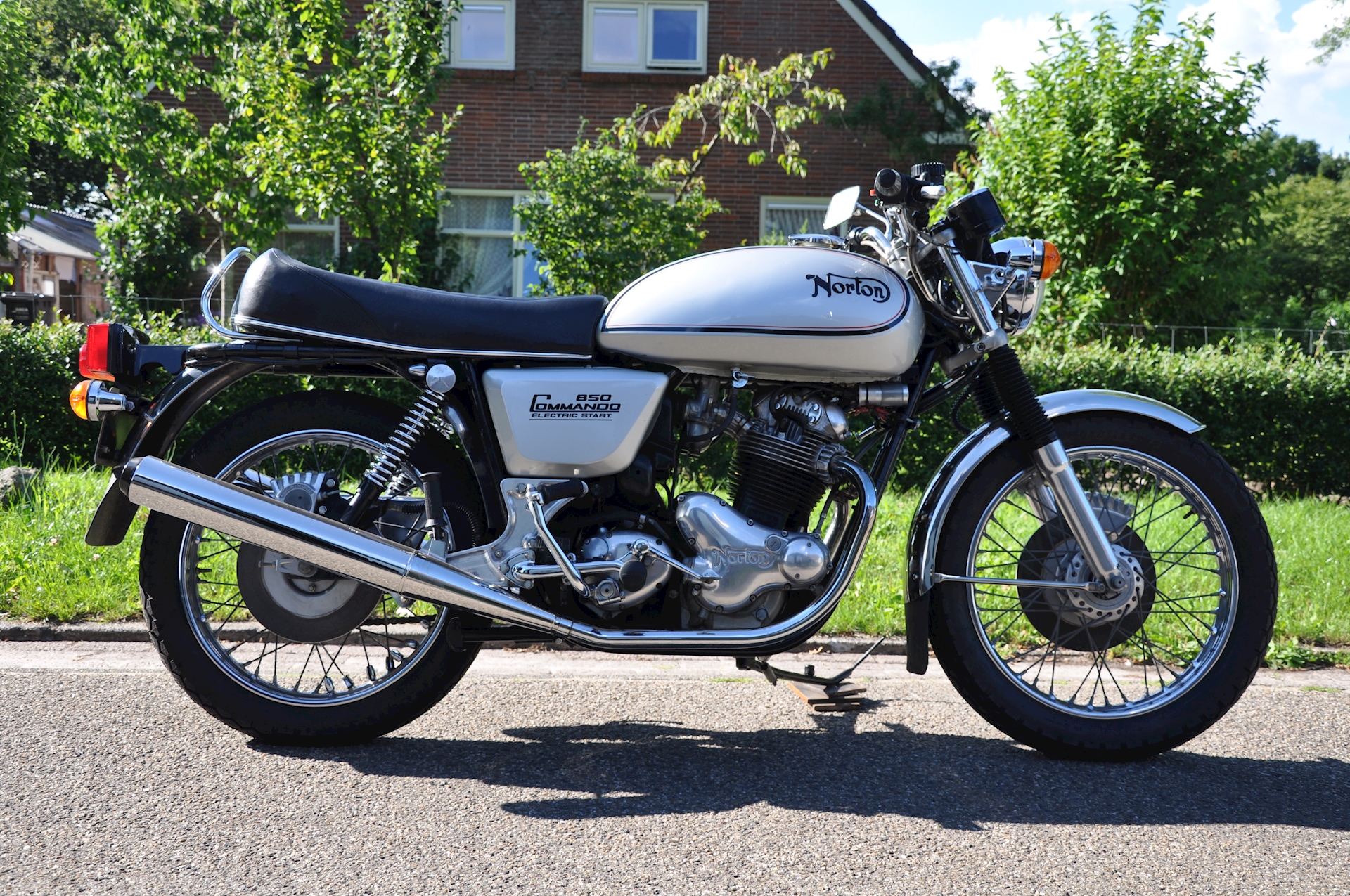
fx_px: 1404
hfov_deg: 51.3
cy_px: 448
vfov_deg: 35.4
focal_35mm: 38
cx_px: 675
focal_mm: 25
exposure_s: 1/200
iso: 200
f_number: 7.1
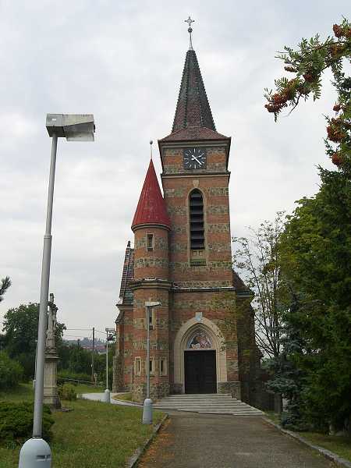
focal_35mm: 38
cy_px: 234
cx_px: 176
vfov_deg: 49.0
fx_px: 514
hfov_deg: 37.7
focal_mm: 6.3
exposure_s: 1/640
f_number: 4.4
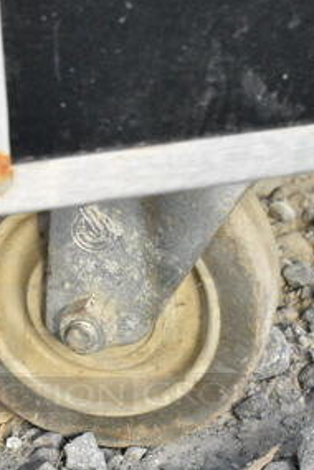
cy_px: 325
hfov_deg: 8.9
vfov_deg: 13.3
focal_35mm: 154
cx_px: 114
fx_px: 2015
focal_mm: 48
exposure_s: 1/400
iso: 6400
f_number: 10
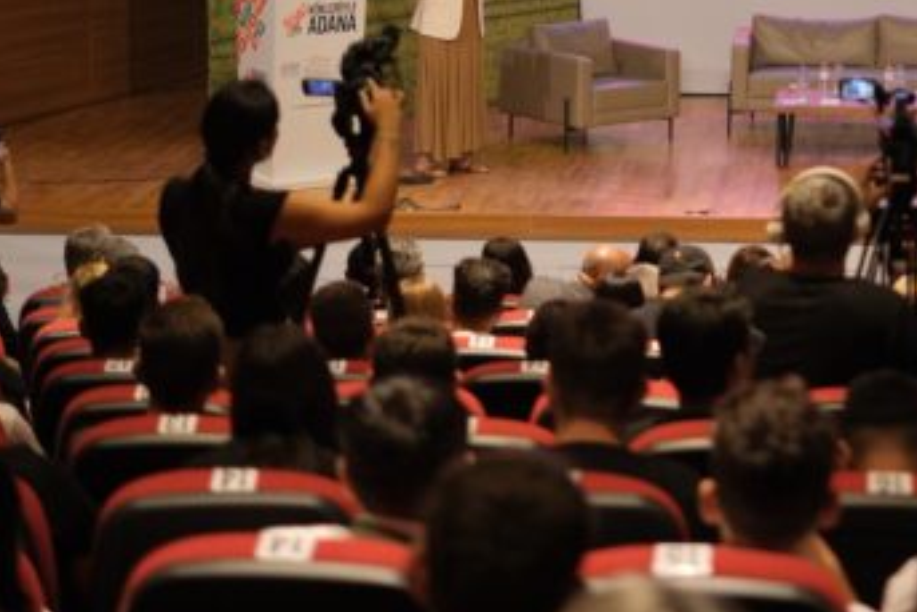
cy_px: -48
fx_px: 2854
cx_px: 853
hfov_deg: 17.9
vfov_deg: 12.1
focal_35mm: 112
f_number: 1.4
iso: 400
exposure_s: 1/320
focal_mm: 33
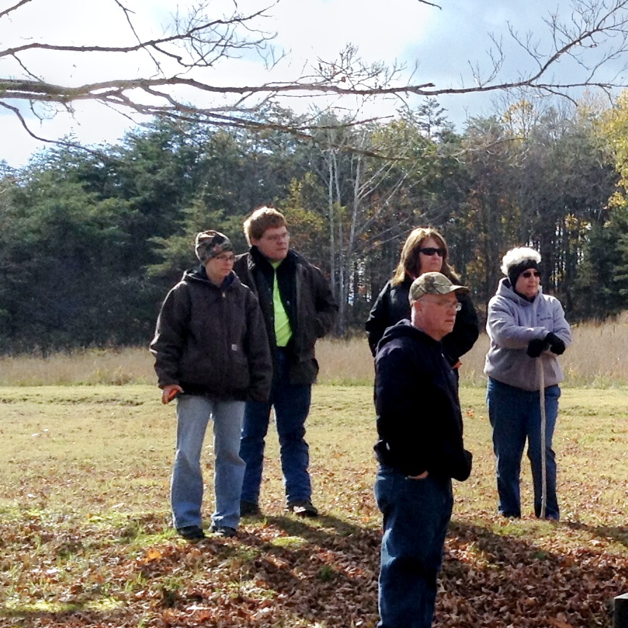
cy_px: 446
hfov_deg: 24.6
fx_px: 1334
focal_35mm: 65
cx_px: 697
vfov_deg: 26.3
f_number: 2.4
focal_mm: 3.3
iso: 25
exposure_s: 1/698
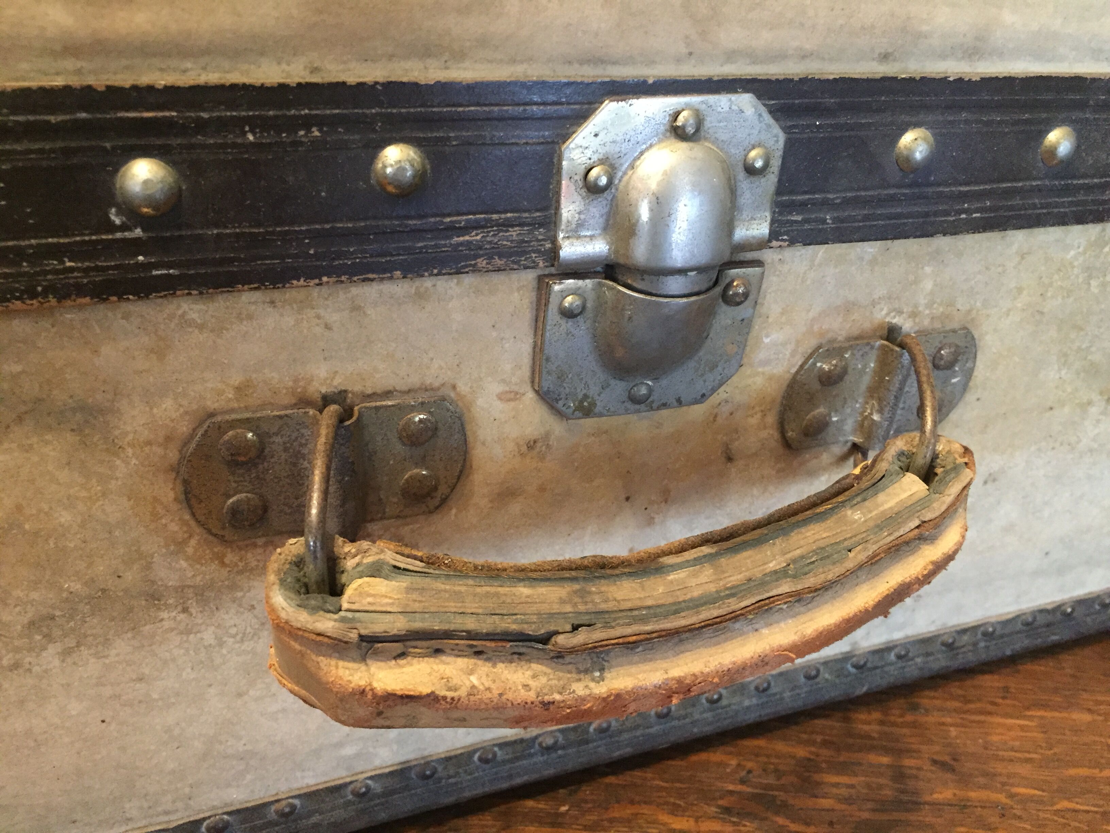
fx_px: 930
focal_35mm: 29
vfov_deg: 48.2
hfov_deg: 61.7
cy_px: 416
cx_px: 555
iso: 250
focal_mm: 4.15
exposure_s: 1/17
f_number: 2.2
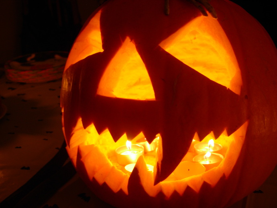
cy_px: 104
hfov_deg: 49.0
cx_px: 138
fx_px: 304
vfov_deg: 37.7
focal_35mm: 38
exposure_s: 1/4
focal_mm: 7.8
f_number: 2.8
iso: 68
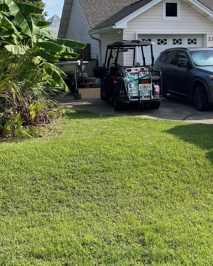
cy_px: 69
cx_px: 142
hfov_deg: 31.8
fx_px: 370
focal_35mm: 47
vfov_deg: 38.6
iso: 50
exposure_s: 1/3311
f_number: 1.6
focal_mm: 5.1
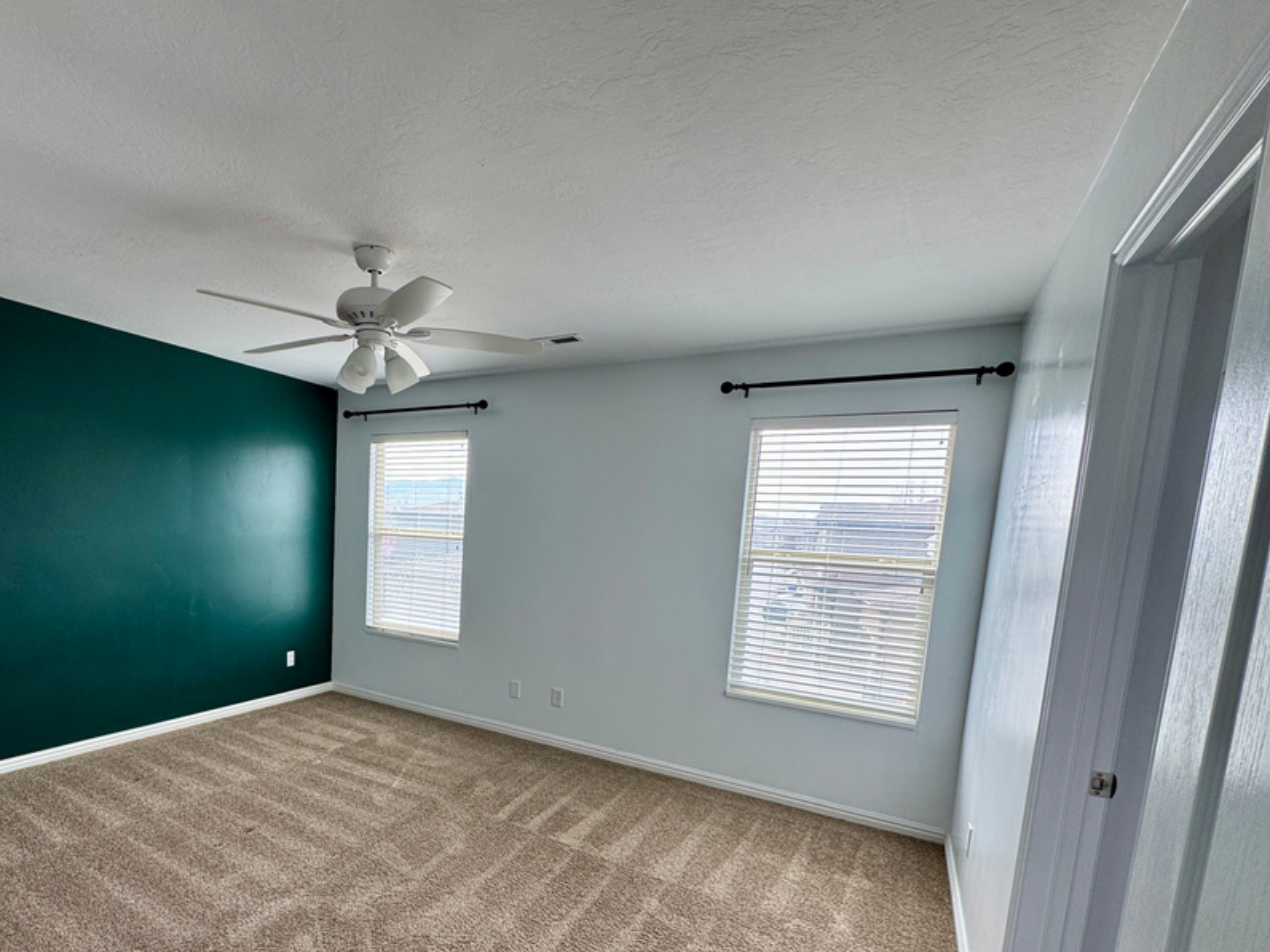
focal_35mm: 18
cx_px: 472
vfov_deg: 70.2
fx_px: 660
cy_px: 606
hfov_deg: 86.0
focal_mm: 2.22
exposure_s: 1/100
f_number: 2.2
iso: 40
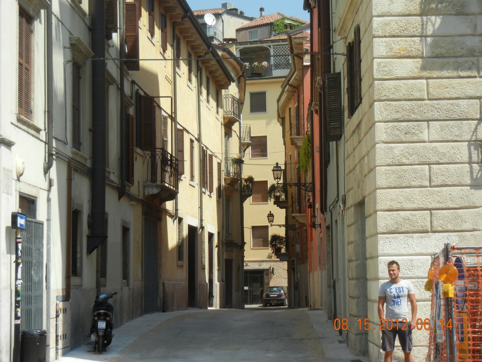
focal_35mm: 77
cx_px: 241
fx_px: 1072
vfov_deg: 19.1
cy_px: 181
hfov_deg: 25.3
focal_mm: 13.9
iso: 160
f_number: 4.3
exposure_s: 1/847
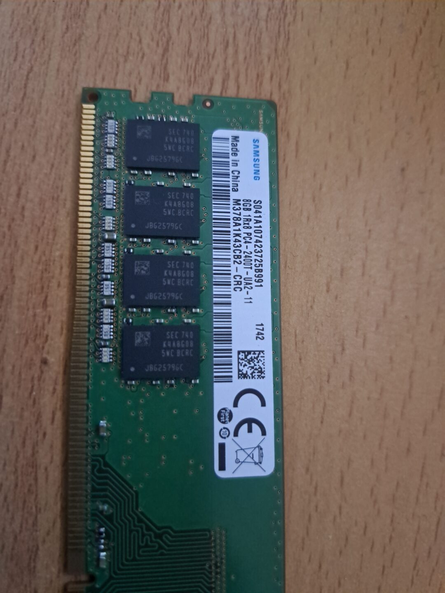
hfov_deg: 56.8
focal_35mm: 24
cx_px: 222
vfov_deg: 71.6
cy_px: 296
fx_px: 411
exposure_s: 1/25
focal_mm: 5.23
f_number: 1.8
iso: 736
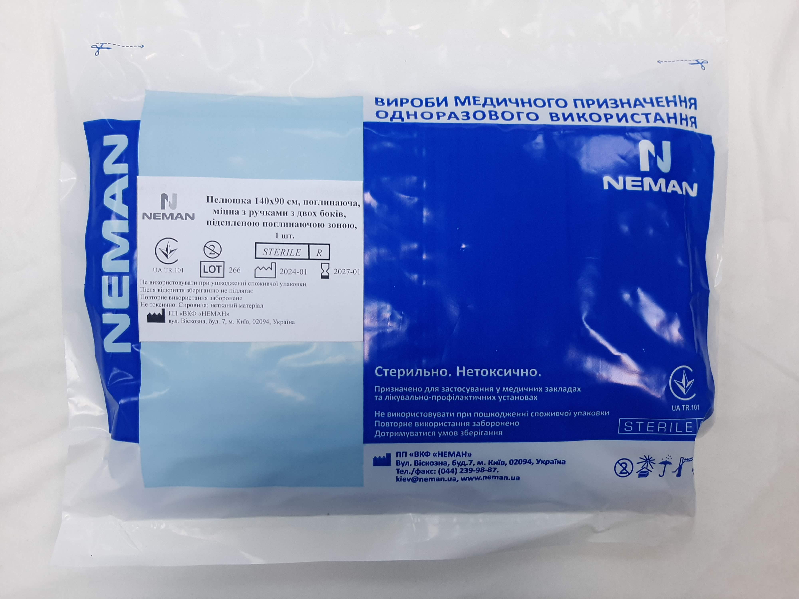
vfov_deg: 51.4
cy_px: 300
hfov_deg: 65.3
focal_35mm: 27
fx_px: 623
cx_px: 400
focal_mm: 3.93
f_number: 1.7
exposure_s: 1/50
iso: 64
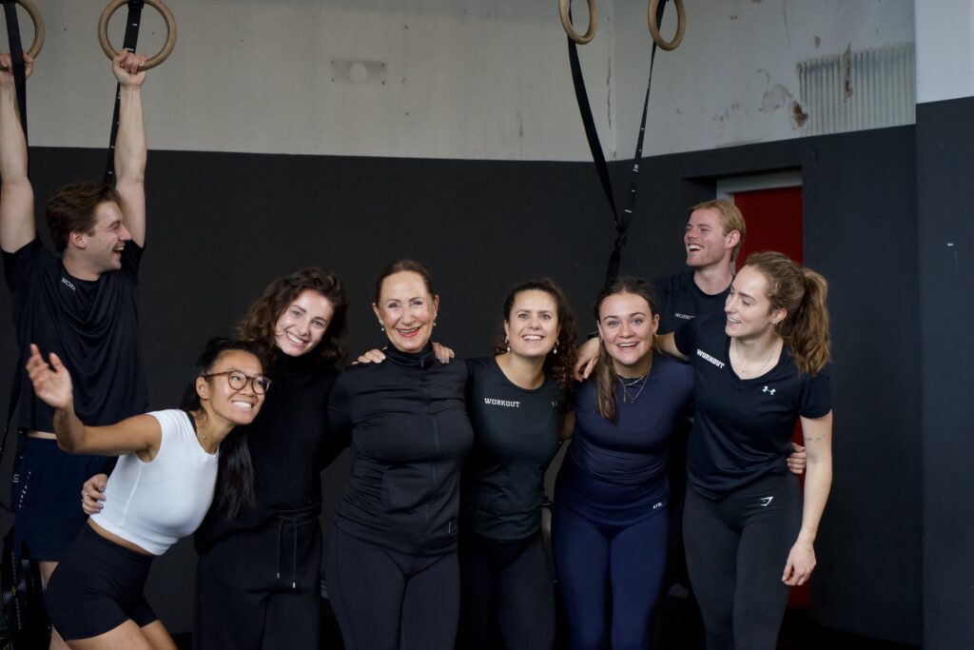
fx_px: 1840
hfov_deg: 29.7
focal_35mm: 68
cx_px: 487
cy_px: 325
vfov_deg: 20.0
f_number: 5.6
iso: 4000
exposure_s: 1/160
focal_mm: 68
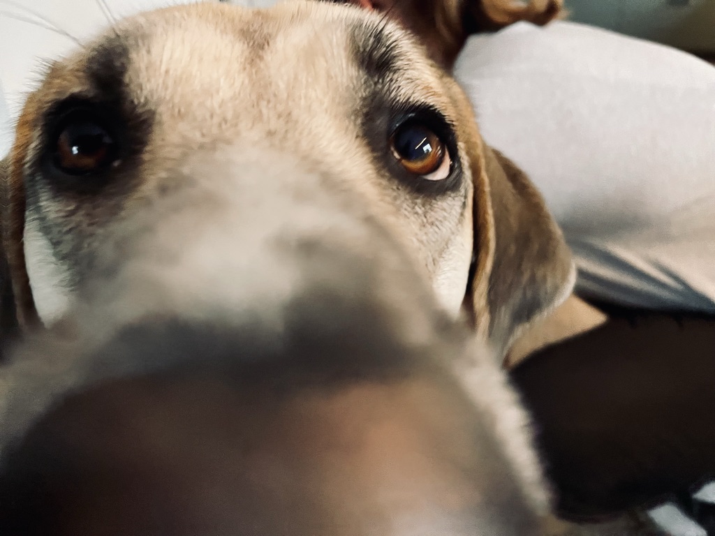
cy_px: 268
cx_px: 358
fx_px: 537
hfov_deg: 67.3
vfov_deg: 53.1
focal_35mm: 26
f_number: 1.6
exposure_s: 1/37
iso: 400
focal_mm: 4.2
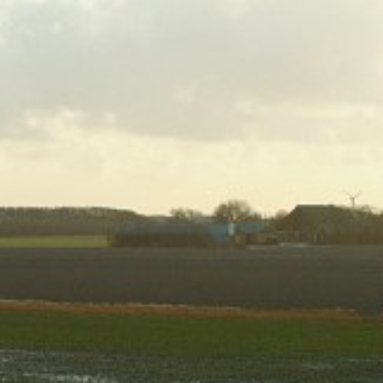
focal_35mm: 164
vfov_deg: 10.6
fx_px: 2053
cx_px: -38
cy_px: 258
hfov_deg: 10.5
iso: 800
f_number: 8
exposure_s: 1/1000
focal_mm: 46
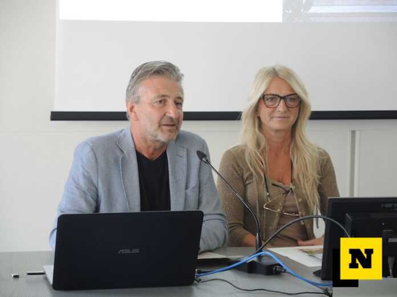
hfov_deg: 16.8
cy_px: 148
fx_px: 1342
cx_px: 198
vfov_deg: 12.7
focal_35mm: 117
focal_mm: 25
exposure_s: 1/40
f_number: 3.5
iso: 400
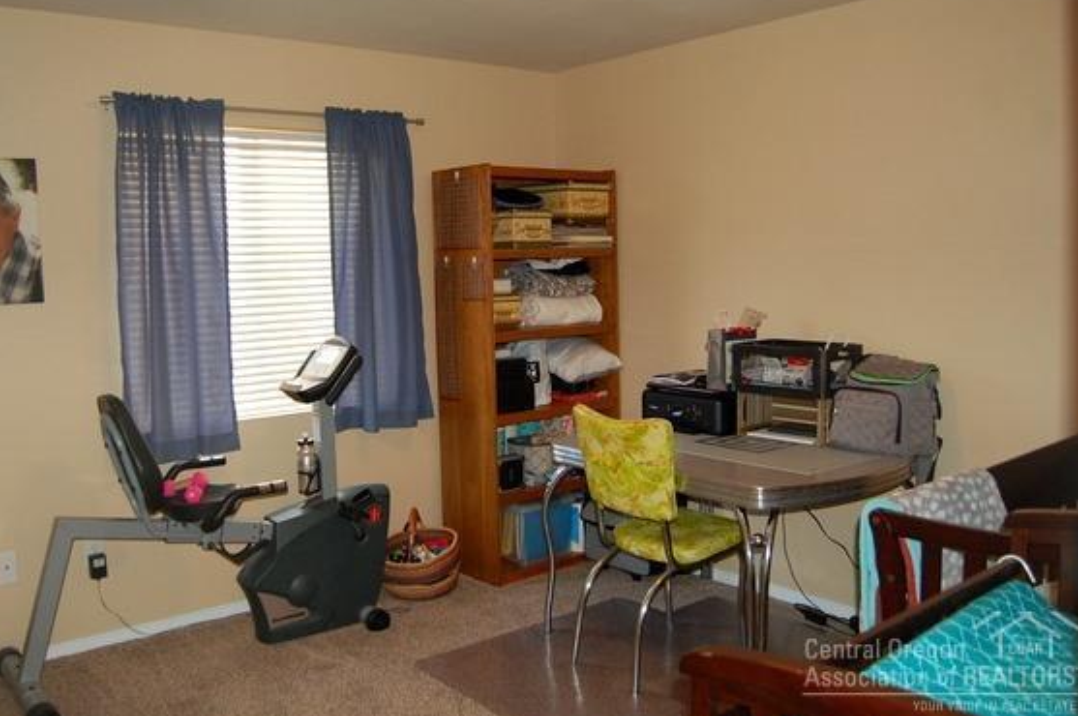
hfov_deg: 60.2
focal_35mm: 31
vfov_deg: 42.2
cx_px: 478
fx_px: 927
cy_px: 320
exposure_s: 1/60
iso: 400
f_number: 3.5
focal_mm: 18
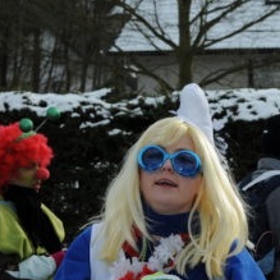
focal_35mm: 163
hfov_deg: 10.7
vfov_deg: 10.7
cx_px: 166
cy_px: 189
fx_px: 1492
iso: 200
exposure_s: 1/250
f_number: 11
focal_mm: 70
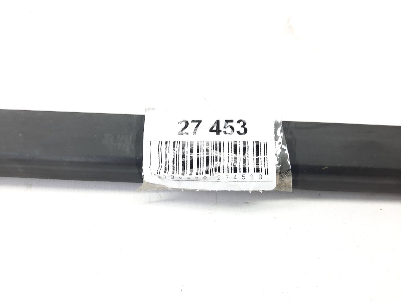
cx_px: 200
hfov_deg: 69.4
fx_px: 290
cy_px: 150
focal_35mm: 25
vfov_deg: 54.9
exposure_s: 1/50
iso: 125
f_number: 2
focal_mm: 4.6
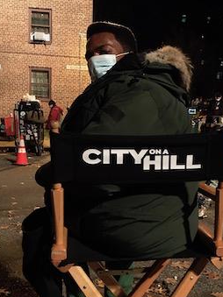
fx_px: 344
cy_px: 161
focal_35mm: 40
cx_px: 119
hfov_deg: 35.9
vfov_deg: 46.8
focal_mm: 4.15
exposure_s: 1/4
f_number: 2.2
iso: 64
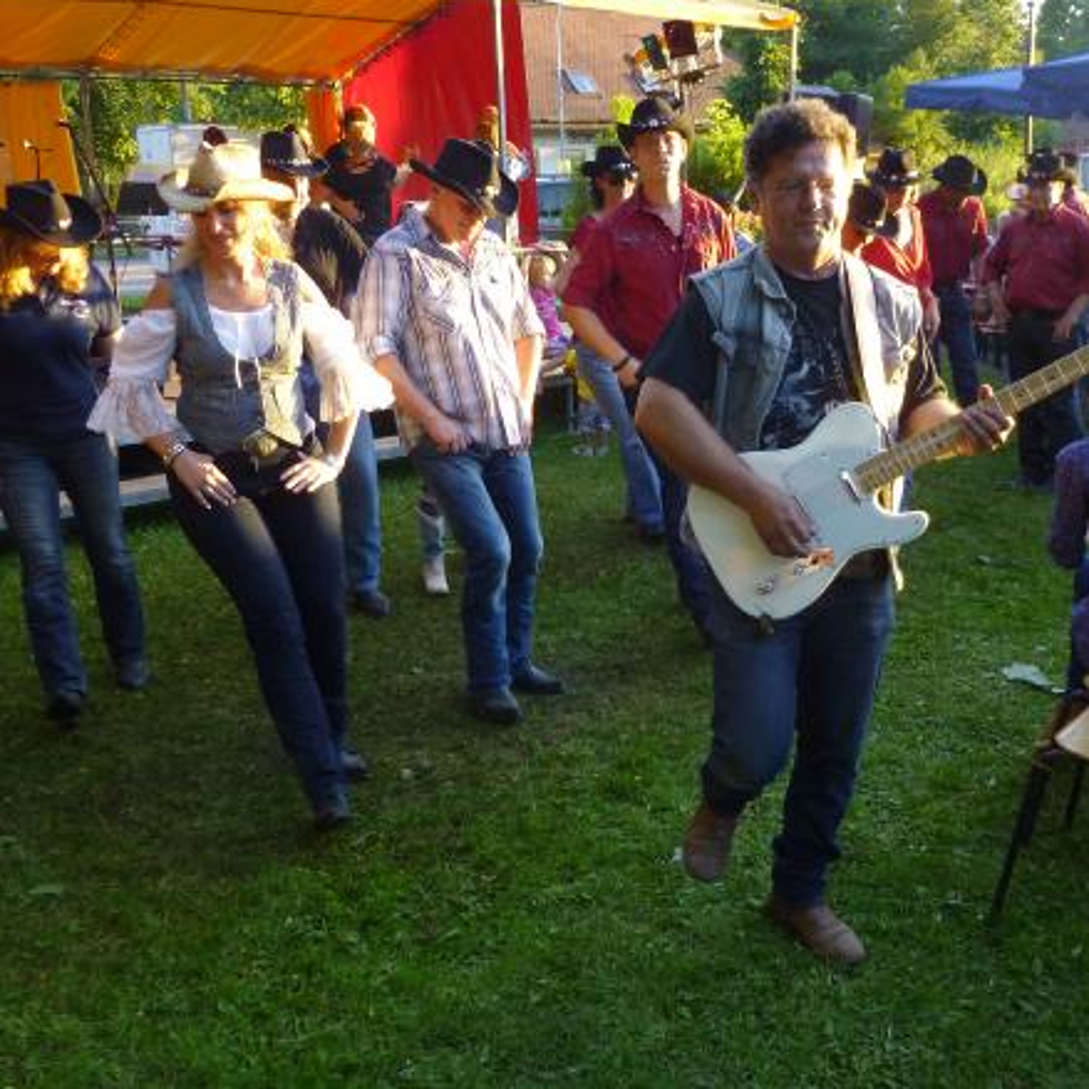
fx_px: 1246
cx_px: 665
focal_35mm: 35
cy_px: 538
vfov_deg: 47.2
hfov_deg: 46.9
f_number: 3.3
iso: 200
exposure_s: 1/60
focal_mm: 5.2
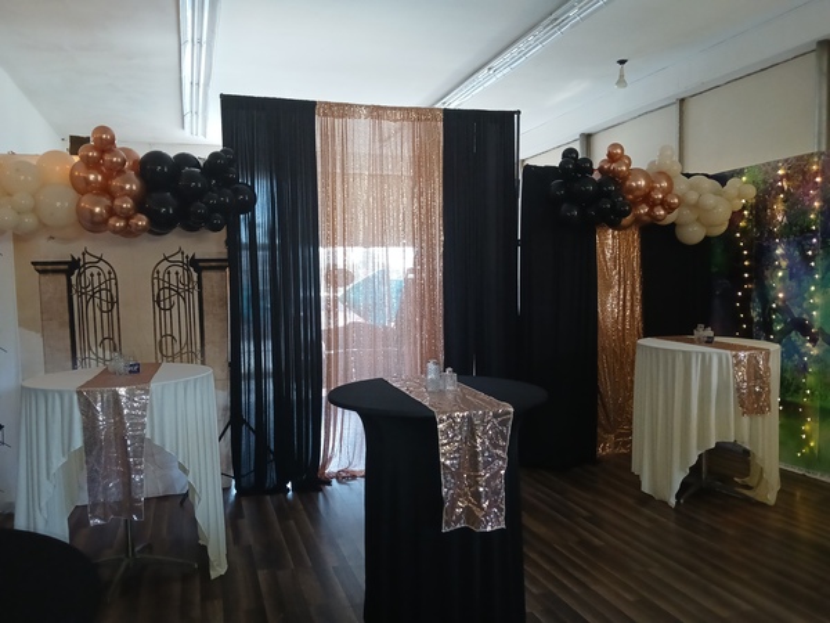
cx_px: 415
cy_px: 312
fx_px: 623
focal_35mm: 26
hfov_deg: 67.3
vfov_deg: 53.1
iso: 320
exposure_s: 1/25
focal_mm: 3.98
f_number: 1.8
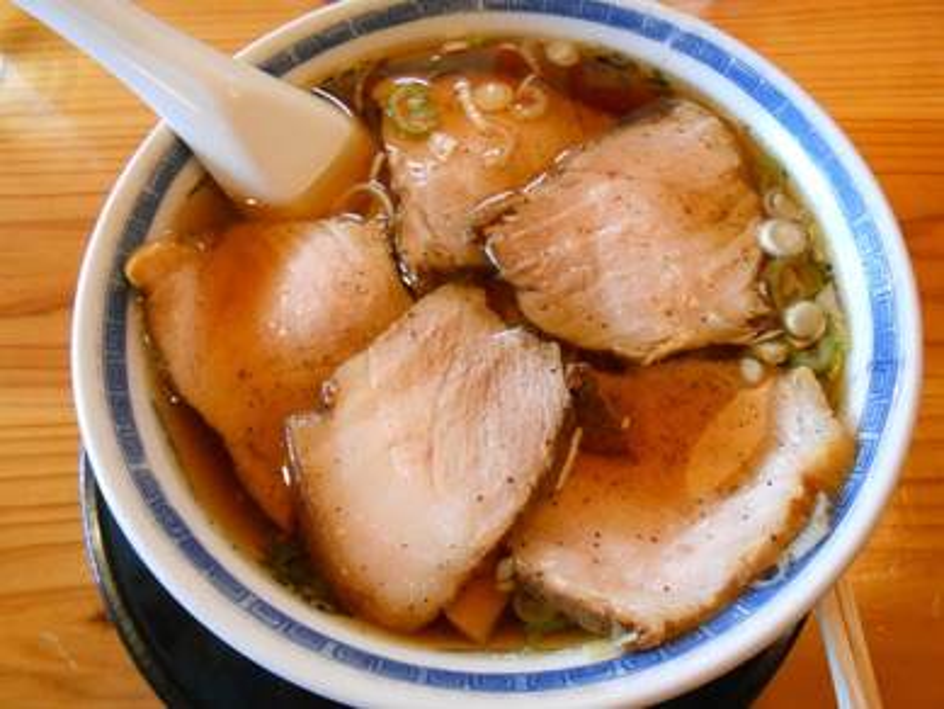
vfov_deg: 53.1
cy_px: 354
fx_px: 709
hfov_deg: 67.3
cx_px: 472
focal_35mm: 26
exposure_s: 1/15
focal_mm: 4.6
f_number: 3.5
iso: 400
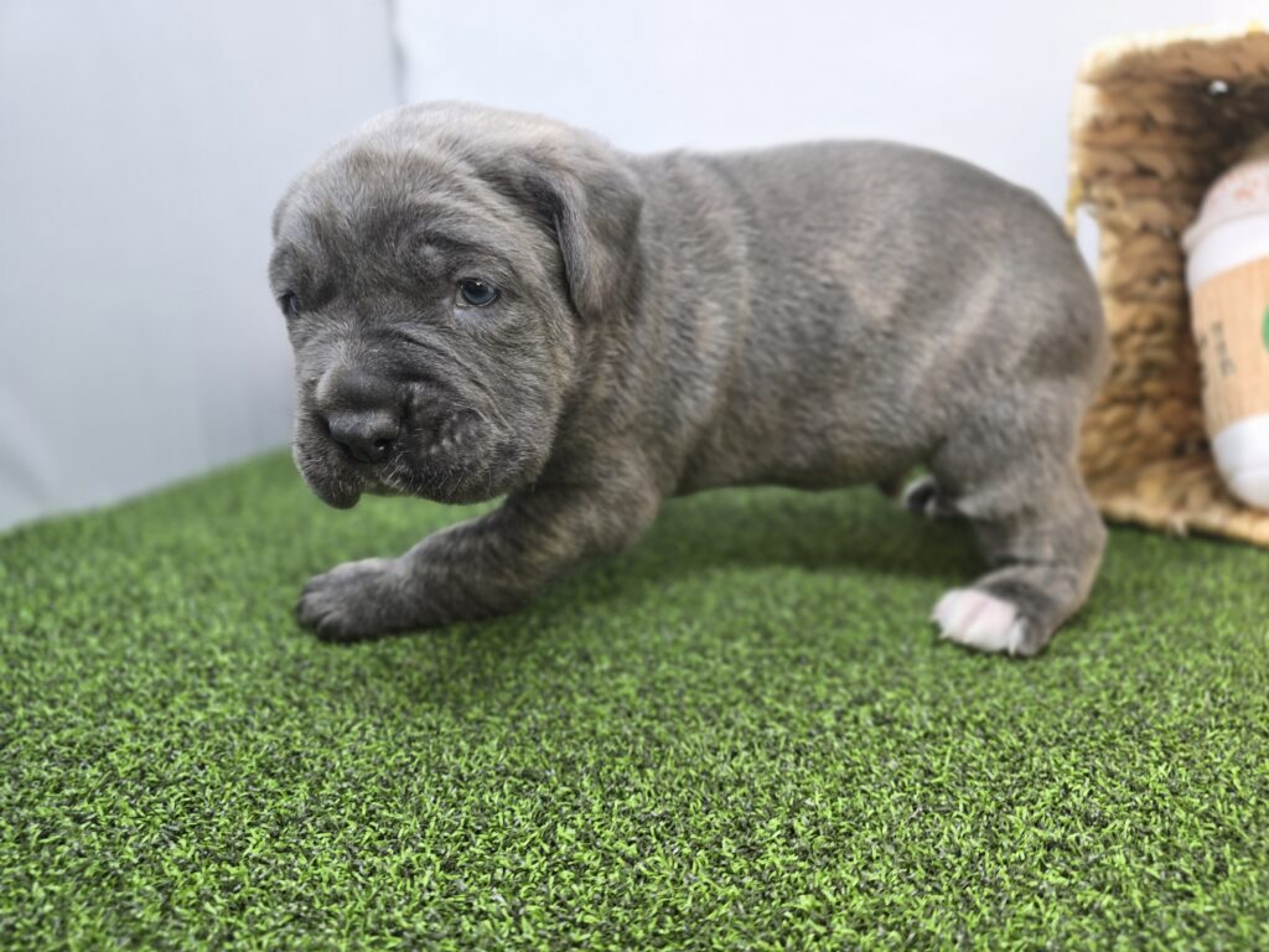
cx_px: 634
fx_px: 843
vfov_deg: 58.9
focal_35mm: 23
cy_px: 476
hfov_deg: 73.9
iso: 64
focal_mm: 6.3
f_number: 1.7
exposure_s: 1/65.1
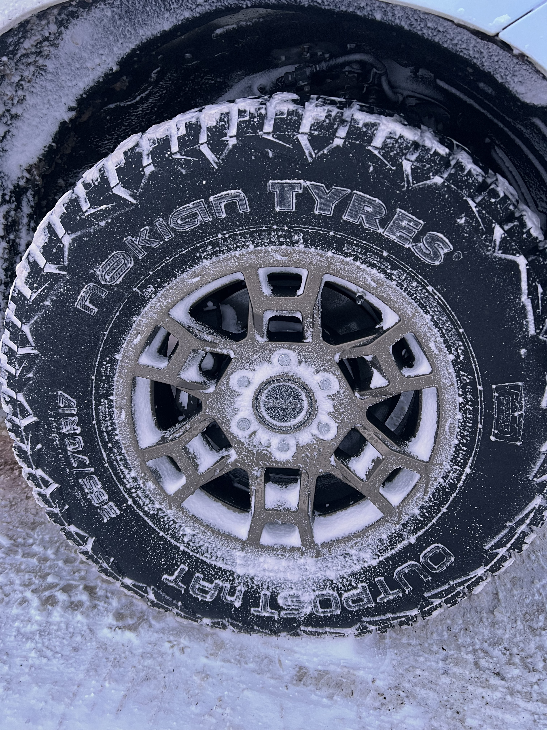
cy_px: 365
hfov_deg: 53.1
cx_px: 274
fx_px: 548
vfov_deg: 67.3
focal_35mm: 26
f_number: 1.5
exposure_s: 1/60
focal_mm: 5.7
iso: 160
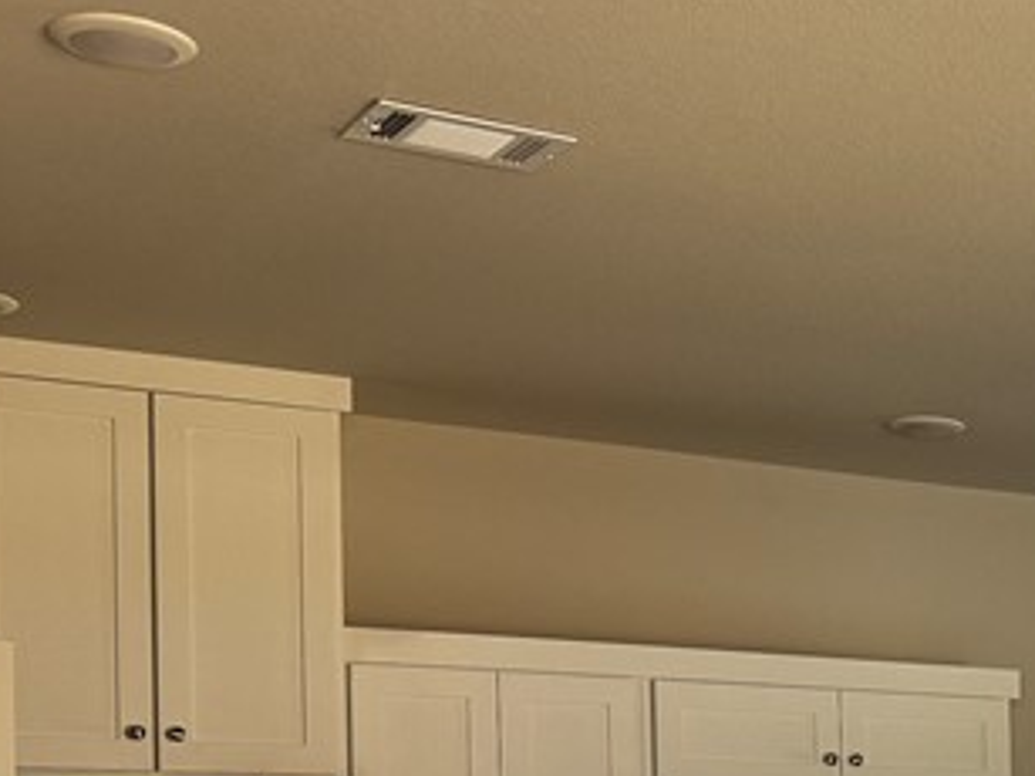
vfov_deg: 17.6
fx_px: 2391
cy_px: 901
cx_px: 1355
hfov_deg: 21.9
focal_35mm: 80
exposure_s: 1/121
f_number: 1.78
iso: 160
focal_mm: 6.76
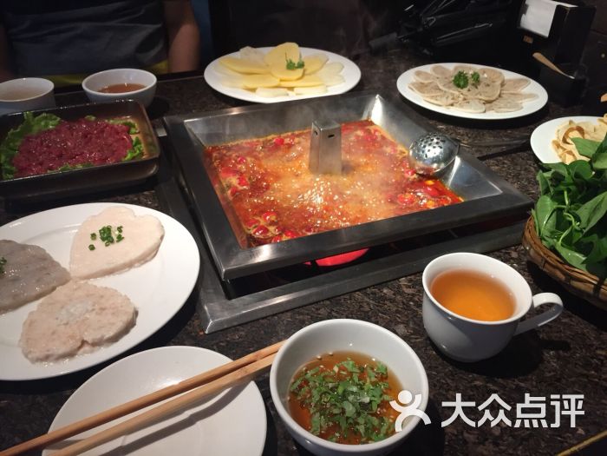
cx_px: 304
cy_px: 228
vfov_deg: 48.2
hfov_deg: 61.7
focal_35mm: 29
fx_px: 509
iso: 50
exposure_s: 1/30
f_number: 2.2
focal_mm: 4.15
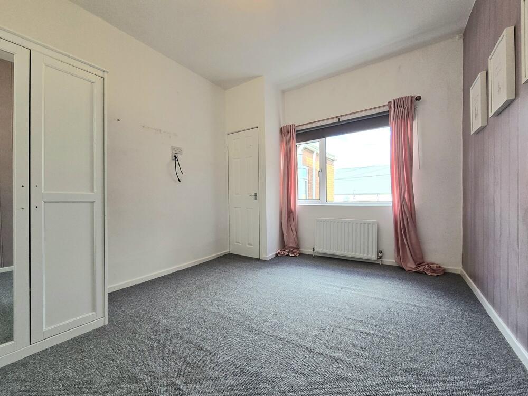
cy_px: 198
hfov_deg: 106.2
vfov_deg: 89.9
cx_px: 264
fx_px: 198
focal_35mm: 13
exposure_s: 1/101
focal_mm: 2.2
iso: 80
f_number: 2.2
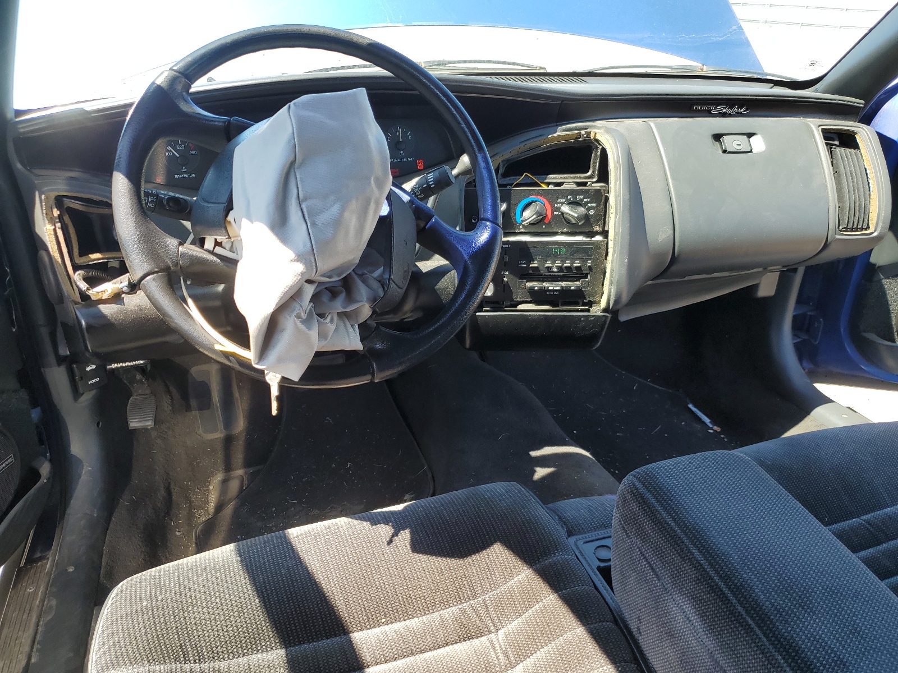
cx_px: 449
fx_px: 674
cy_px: 336
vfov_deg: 53.1
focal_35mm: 26
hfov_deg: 67.3
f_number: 1.5
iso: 50
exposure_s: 1/370
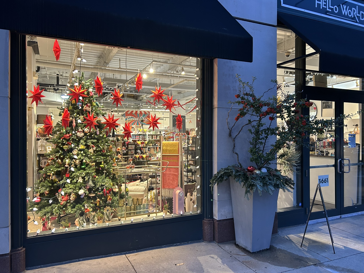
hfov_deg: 67.3
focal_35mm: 26
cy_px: 136
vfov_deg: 53.1
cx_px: 182
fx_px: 273
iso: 200
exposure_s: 1/60
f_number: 1.5
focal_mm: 5.7
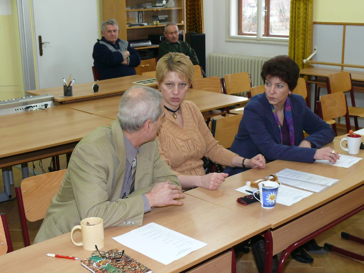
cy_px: 136
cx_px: 182
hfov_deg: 38.2
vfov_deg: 29.1
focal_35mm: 50
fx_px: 526
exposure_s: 1/30
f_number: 2.8
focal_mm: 9.1
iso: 200
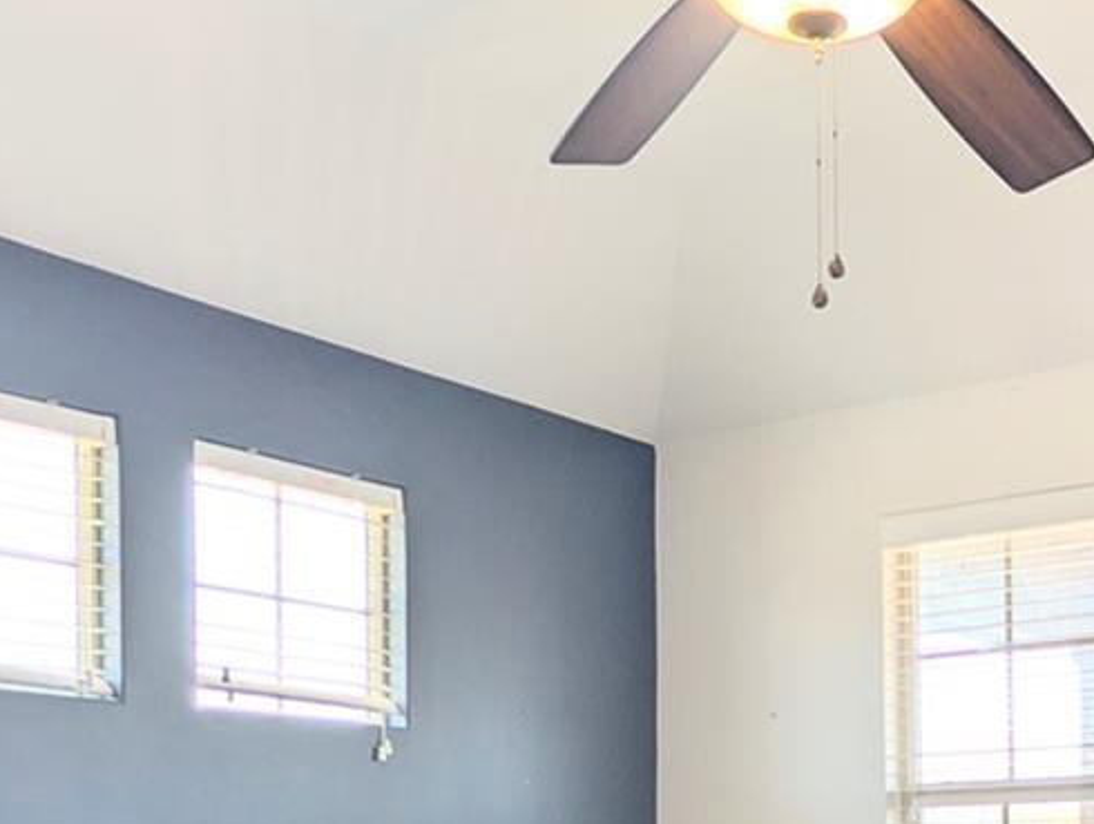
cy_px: 873
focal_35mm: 50
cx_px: 877
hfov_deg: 36.8
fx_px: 1583
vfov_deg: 27.1
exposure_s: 1/108
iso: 50
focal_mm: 2.02
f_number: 1.7
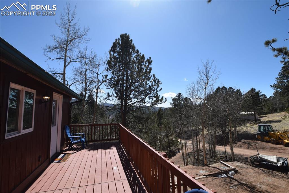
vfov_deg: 77.4
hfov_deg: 100.4
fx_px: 120
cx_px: 144
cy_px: 96
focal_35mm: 15
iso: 200
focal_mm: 10
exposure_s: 1/320
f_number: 9
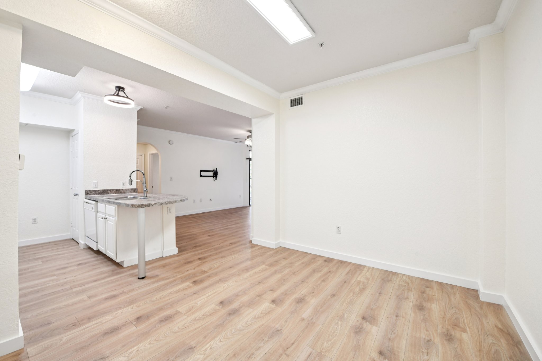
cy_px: 180
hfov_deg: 104.3
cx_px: 271
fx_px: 211
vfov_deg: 81.2
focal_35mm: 14
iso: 400
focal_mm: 14
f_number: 8
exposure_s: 1/20
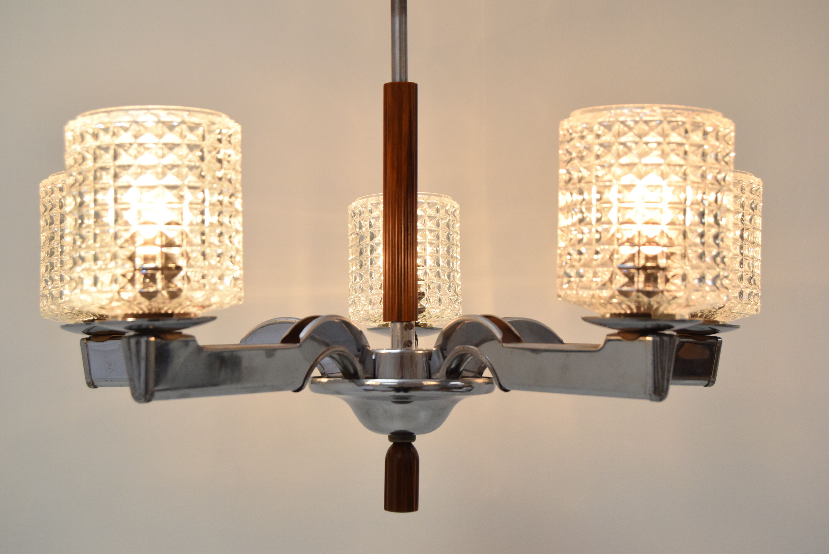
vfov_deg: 23.8
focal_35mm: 57
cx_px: 414
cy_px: 277
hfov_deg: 35.0
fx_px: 1314
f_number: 7.1
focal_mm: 38
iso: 1600
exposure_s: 1/200
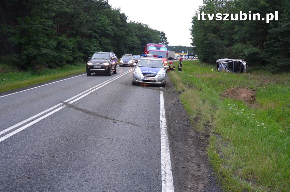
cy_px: 96
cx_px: 145
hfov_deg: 51.3
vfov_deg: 35.4
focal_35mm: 38
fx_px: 302
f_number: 5
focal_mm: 25
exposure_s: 1/100
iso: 640
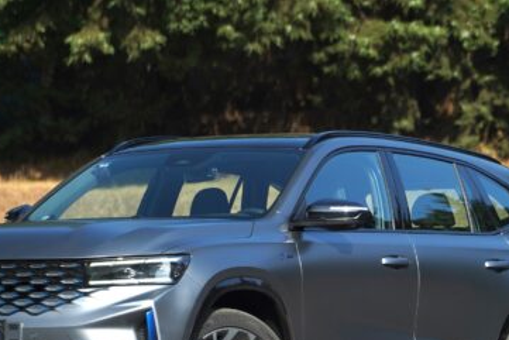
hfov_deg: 7.2
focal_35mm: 287
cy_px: 314
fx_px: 4059
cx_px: 295
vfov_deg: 4.8
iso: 100
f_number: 4
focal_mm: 135
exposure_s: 1/400
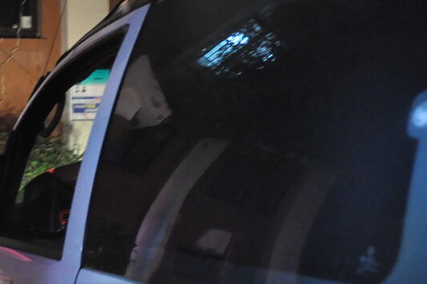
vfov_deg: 18.0
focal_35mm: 74
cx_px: 20
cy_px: 273
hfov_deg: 26.2
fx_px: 876
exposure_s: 1/10
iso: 3200
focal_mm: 22
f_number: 5.6
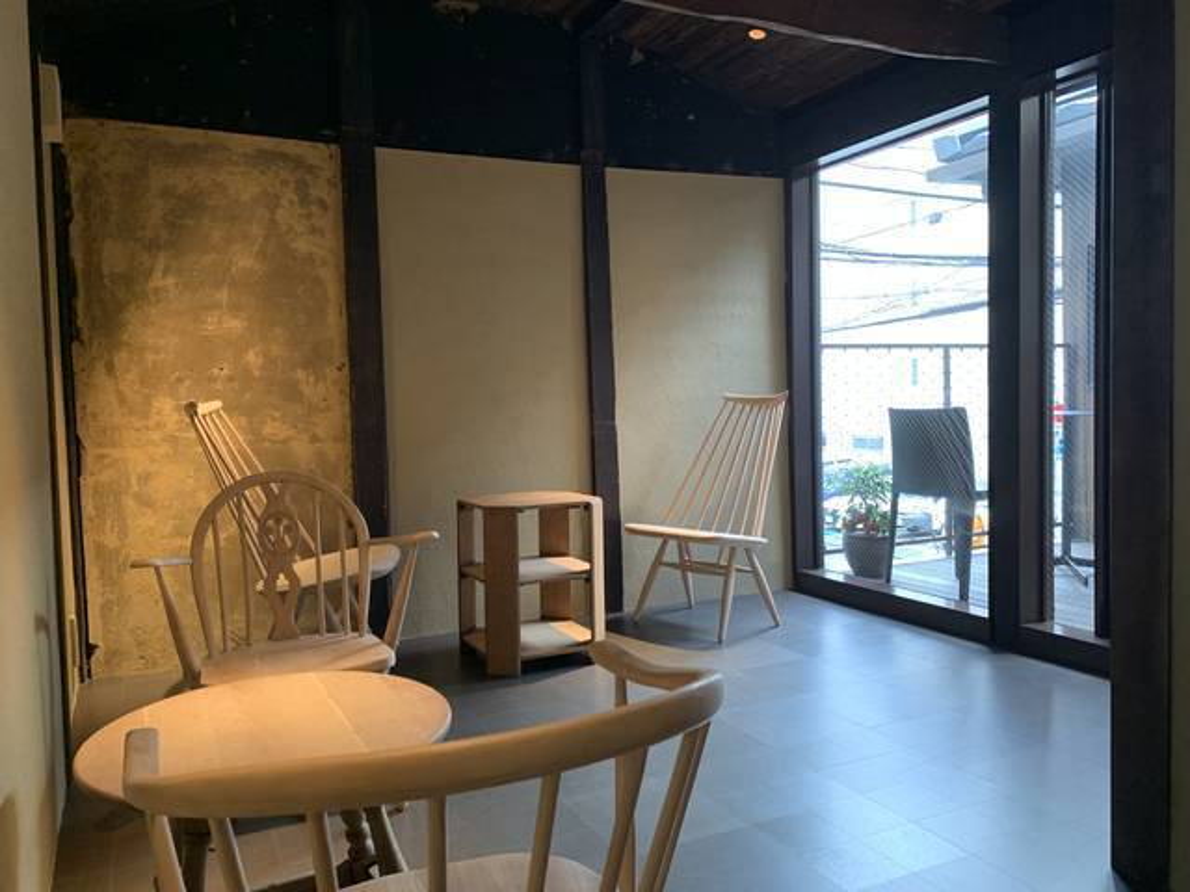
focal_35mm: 26
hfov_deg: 67.3
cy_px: 446
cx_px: 595
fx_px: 894
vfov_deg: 53.1
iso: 200
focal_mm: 4.25
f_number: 1.8
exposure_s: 1/60
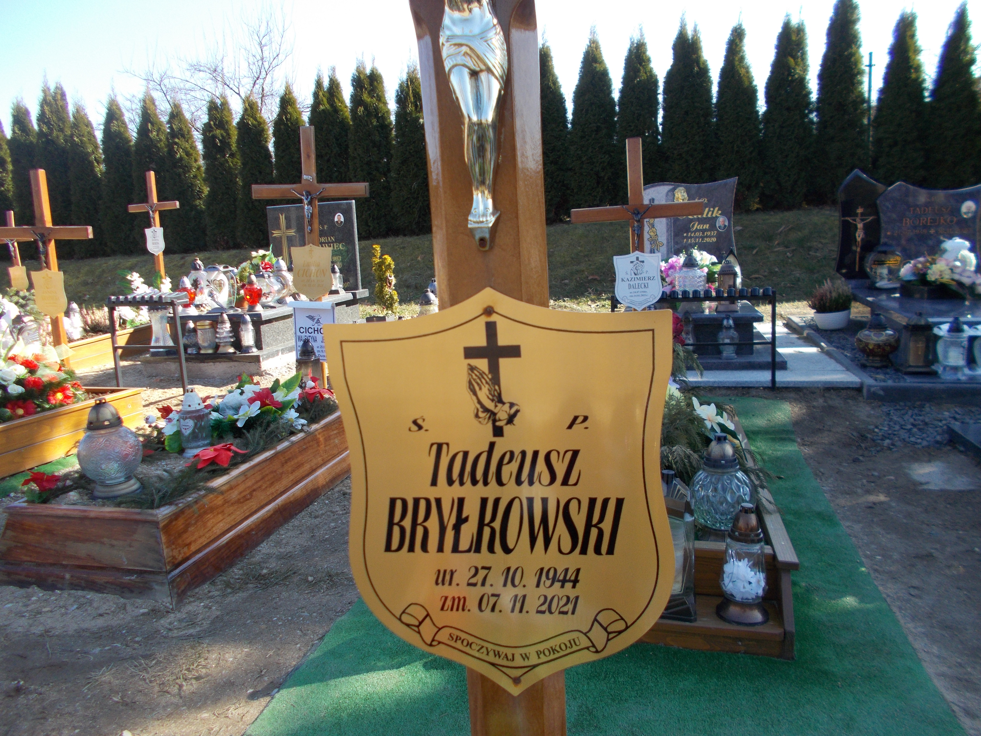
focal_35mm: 26
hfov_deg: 67.3
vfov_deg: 53.1
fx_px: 737
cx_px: 490
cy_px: 368
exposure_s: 1/250
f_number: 3.2
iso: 80
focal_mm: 4.6
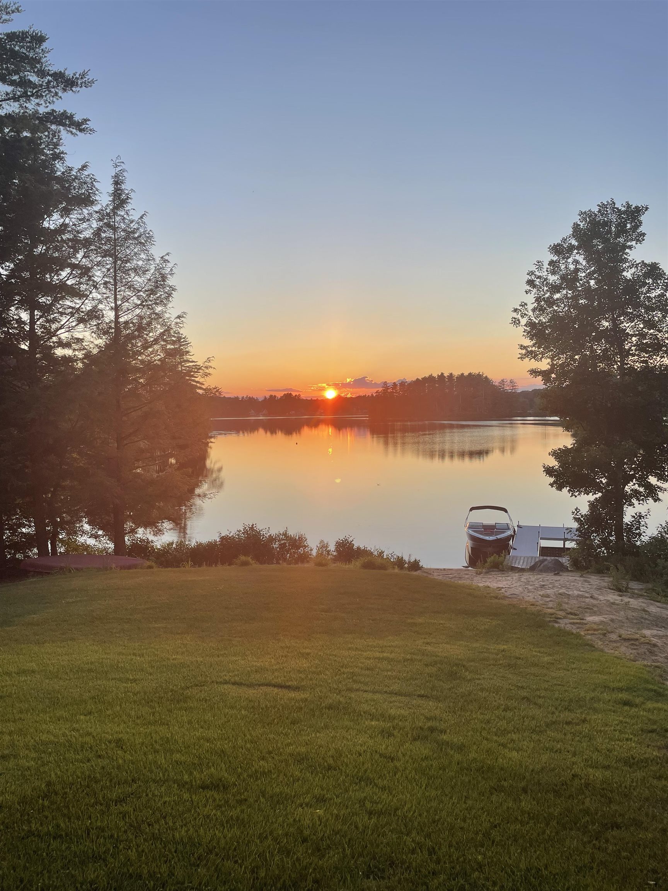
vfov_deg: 67.3
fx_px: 669
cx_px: 334
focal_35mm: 26
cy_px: 446
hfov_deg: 53.1
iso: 32
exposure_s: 1/553
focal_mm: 4.2
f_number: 1.6
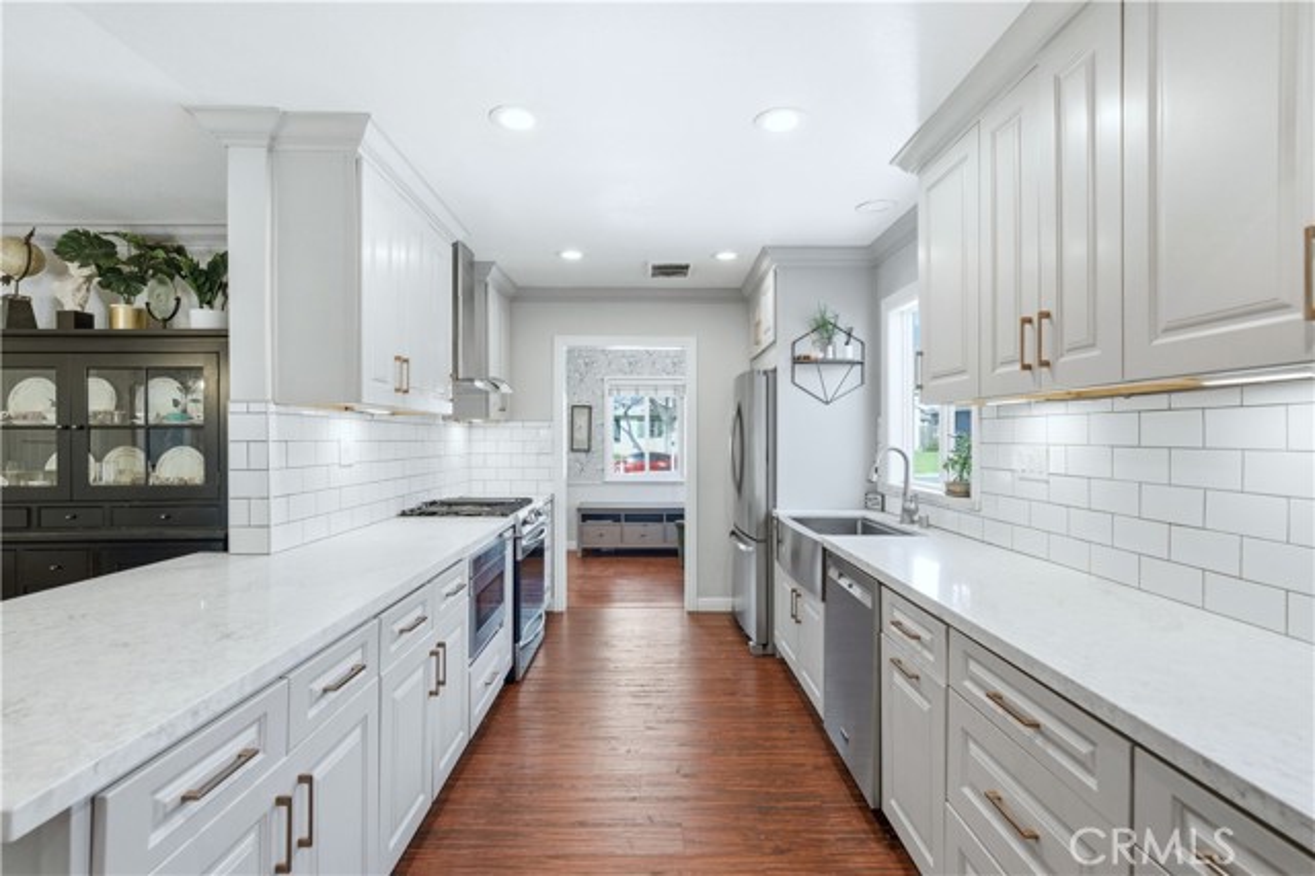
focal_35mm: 17
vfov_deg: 70.4
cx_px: 658
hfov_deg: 93.3
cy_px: 438
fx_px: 621
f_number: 5.6
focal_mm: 17
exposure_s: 1/500
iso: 1000
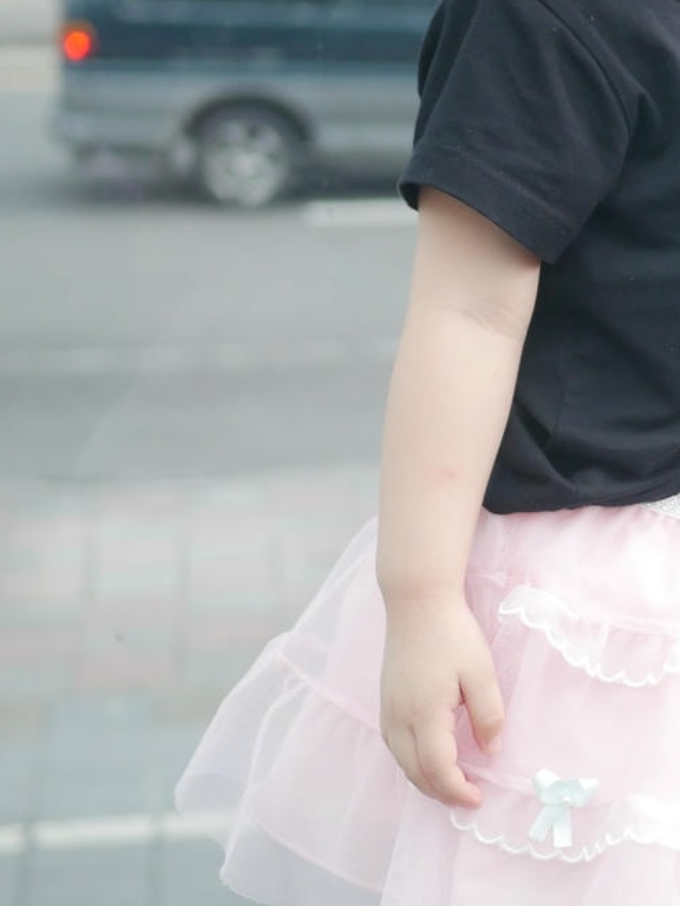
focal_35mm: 97
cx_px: 754
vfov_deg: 20.2
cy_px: 468
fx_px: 2541
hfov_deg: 14.9
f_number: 1.7
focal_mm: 20
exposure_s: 1/250
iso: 200
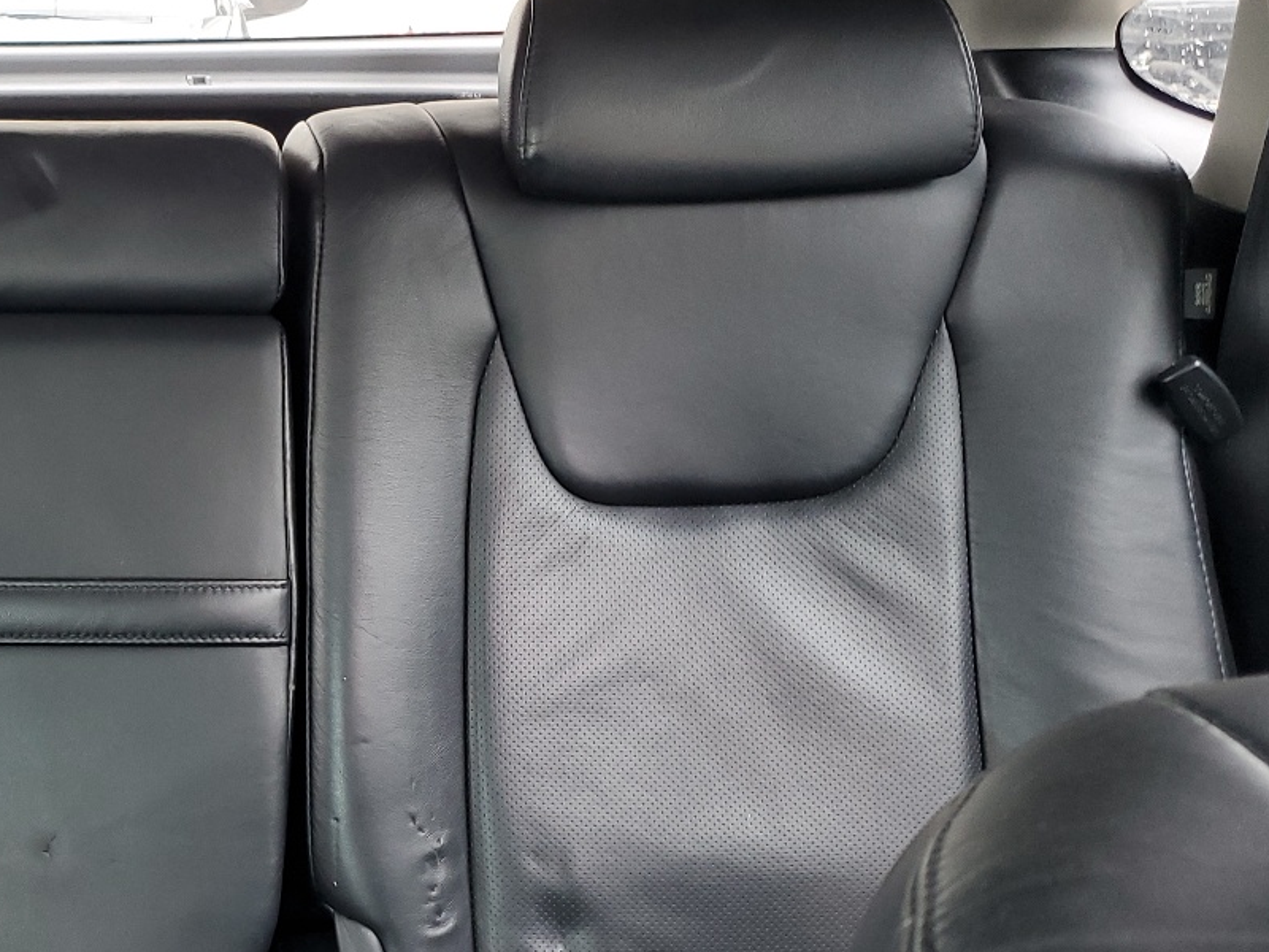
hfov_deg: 33.9
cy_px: 576
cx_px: 29
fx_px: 1906
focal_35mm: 52
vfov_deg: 28.0
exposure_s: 1/60.2
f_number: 1.5
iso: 71
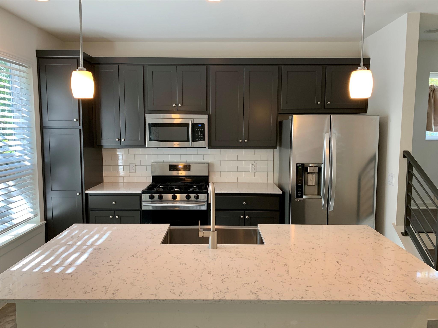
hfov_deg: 67.3
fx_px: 329
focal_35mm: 26
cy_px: 164
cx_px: 219
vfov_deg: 53.1
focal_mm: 4.25
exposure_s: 1/60
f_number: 1.8
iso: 80
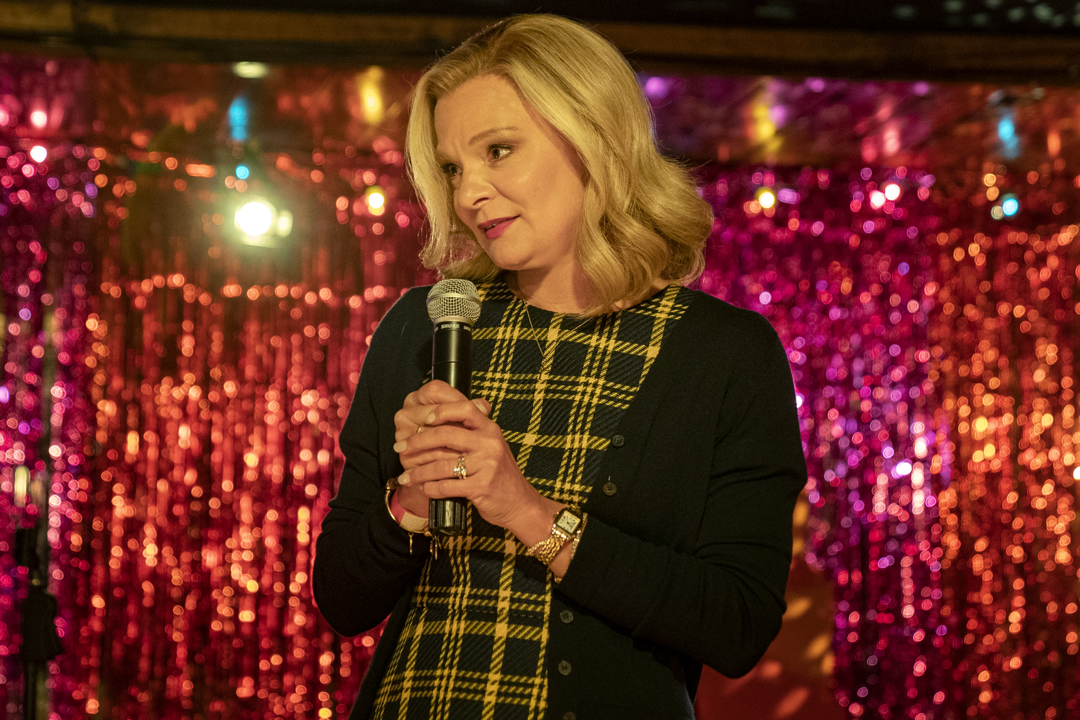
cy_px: 360
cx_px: 540
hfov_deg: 23.1
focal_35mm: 88
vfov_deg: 15.5
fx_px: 2640
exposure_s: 1/160
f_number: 2.8
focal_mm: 59
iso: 3200
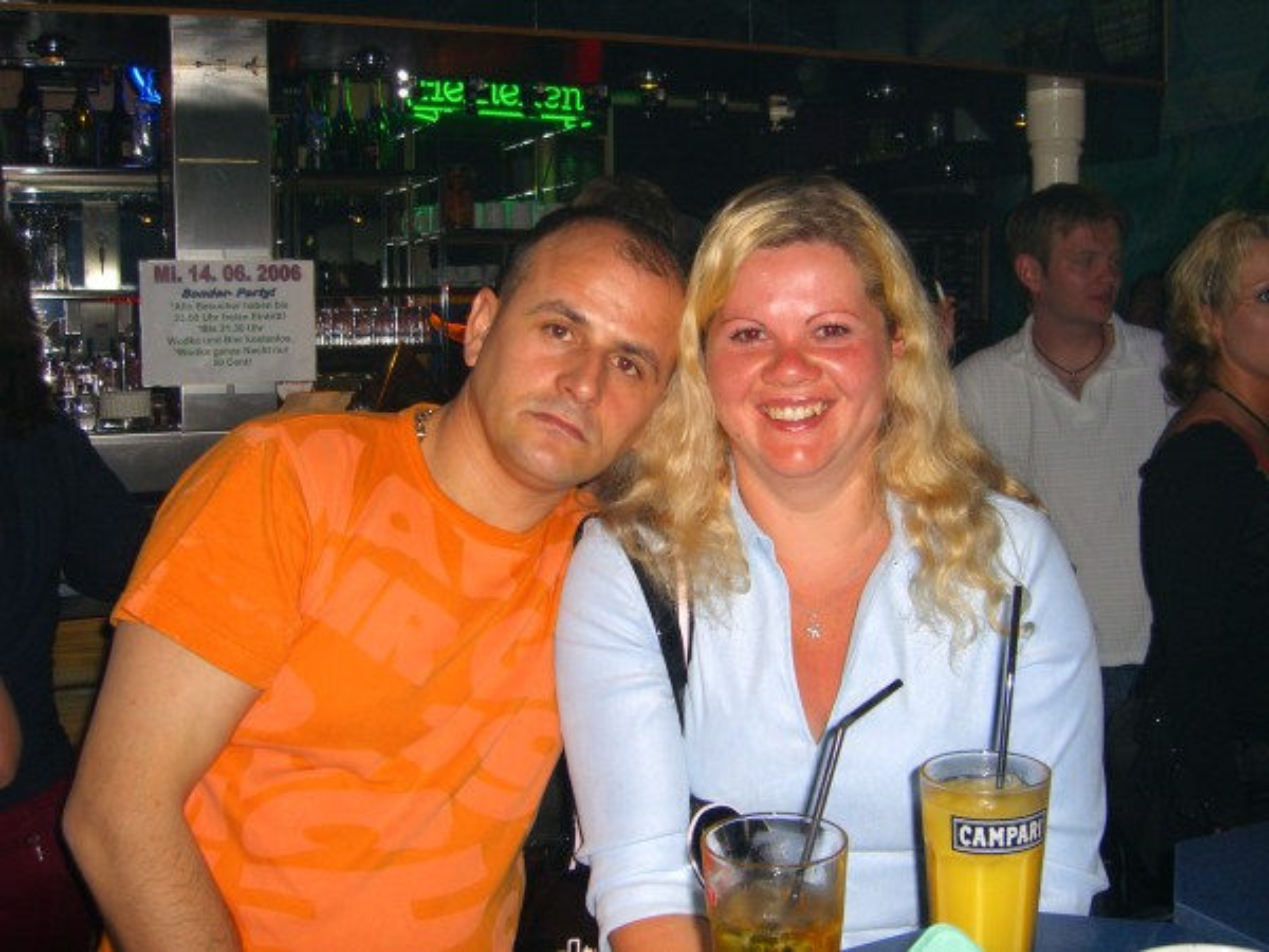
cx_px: 634
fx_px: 1393
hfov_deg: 49.0
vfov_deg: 37.7
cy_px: 476
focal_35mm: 38
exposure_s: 1/60
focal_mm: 7.9
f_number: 2.8
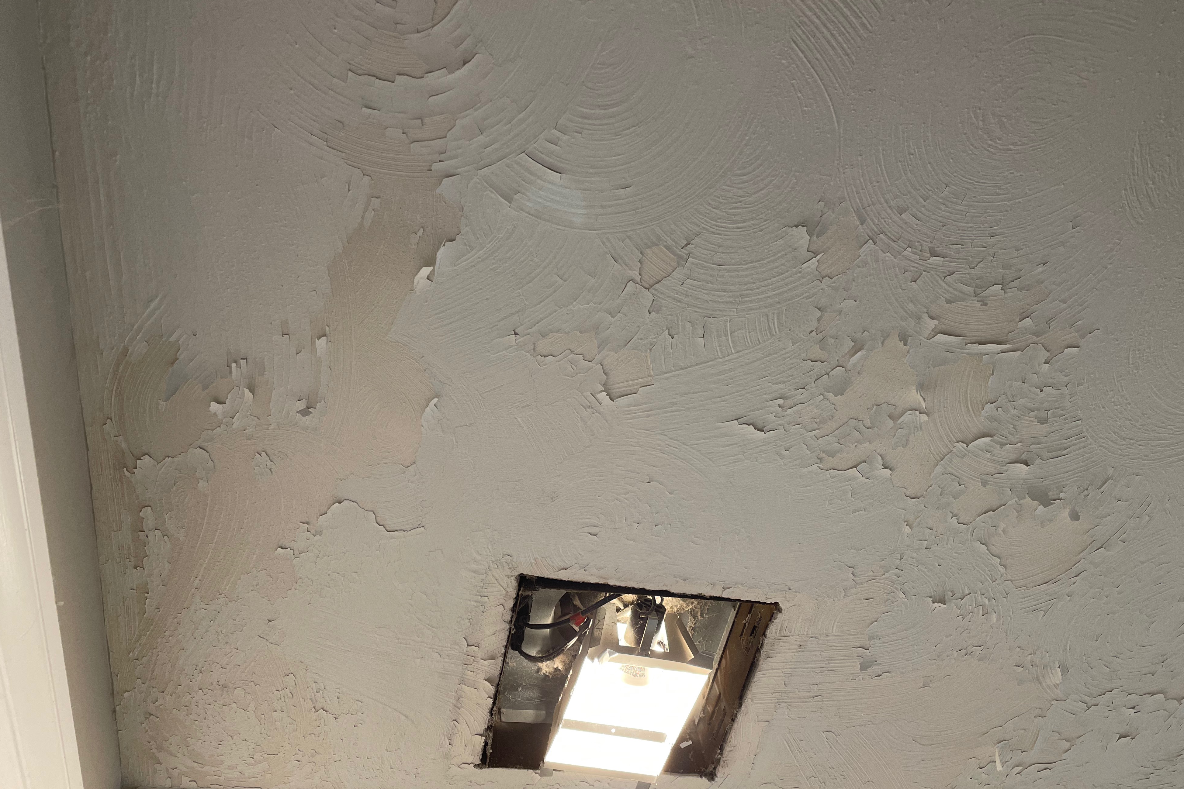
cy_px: 453
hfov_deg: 65.5
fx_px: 921
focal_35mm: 28
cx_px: 591
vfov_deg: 46.3
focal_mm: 4.2
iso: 64
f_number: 1.6
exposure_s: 1/60
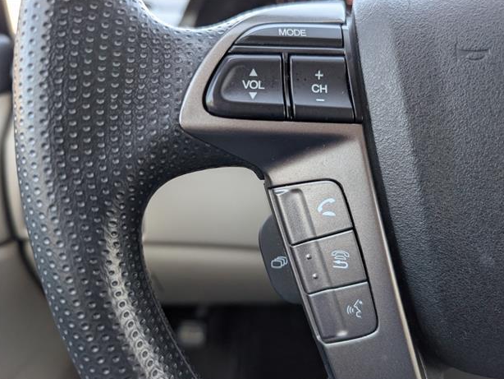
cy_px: 194
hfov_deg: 69.4
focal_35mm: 25
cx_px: 257
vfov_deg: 54.9
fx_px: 364
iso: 404
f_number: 1.68
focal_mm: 6.9
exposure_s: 1/385
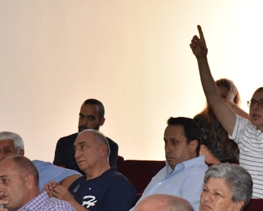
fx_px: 2009
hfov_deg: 7.5
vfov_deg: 6.0
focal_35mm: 258
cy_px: 189
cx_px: 149
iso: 3200
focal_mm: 120
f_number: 7.1
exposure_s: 1/160
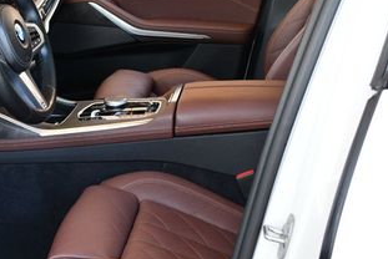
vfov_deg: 18.4
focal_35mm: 74
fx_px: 798
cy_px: 171
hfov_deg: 26.4
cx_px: 34
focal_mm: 18
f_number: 3.5
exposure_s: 1/250
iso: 800
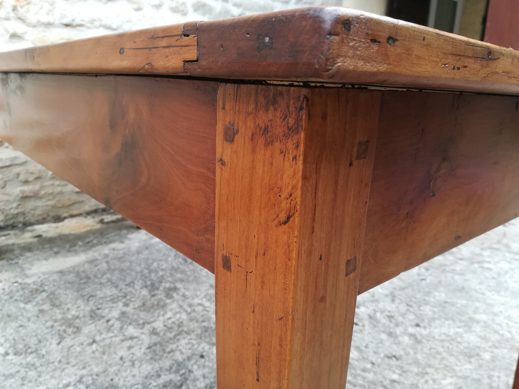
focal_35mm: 26
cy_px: 194
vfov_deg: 53.1
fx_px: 390
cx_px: 260
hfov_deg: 67.3
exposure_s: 1/100
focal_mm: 3.83
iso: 50
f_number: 2.2
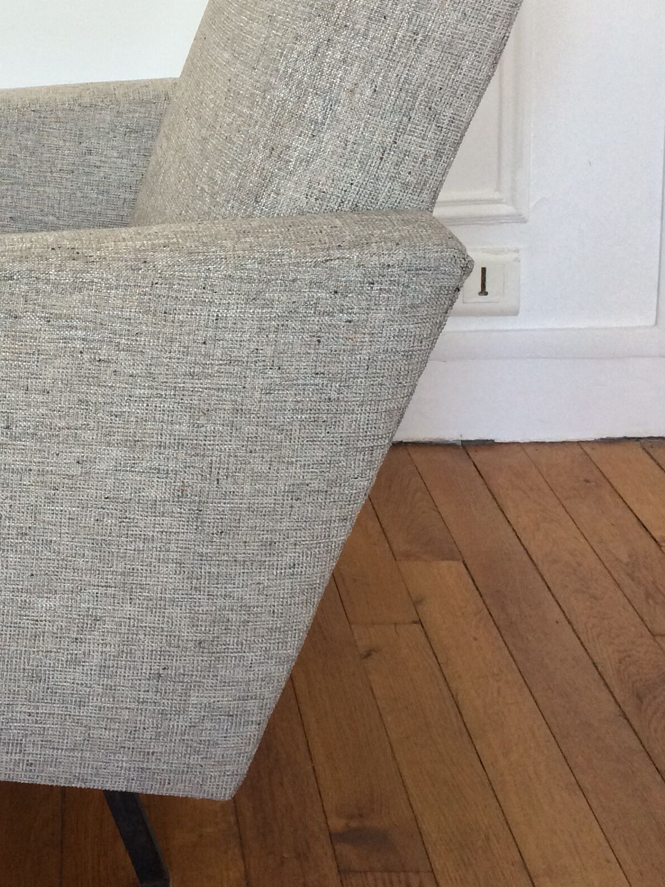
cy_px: 191
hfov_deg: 23.3
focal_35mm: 60
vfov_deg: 31.4
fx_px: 1537
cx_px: -16
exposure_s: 1/33
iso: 160
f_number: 2.2
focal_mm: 4.15
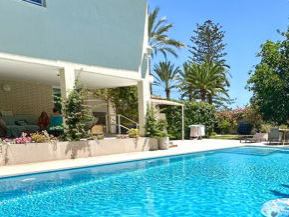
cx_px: 216
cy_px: 167
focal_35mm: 34
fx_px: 284
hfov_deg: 51.7
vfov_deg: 40.4
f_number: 2.2
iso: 50
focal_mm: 2.22
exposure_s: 1/2959
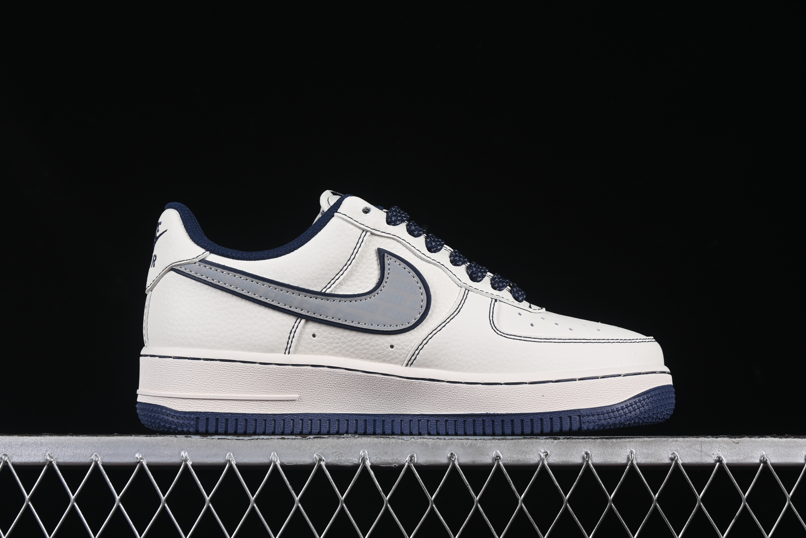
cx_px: 403
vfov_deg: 18.2
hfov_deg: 27.0
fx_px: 1679
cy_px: 269
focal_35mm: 75
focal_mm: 50
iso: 160
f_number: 8
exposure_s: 1/80
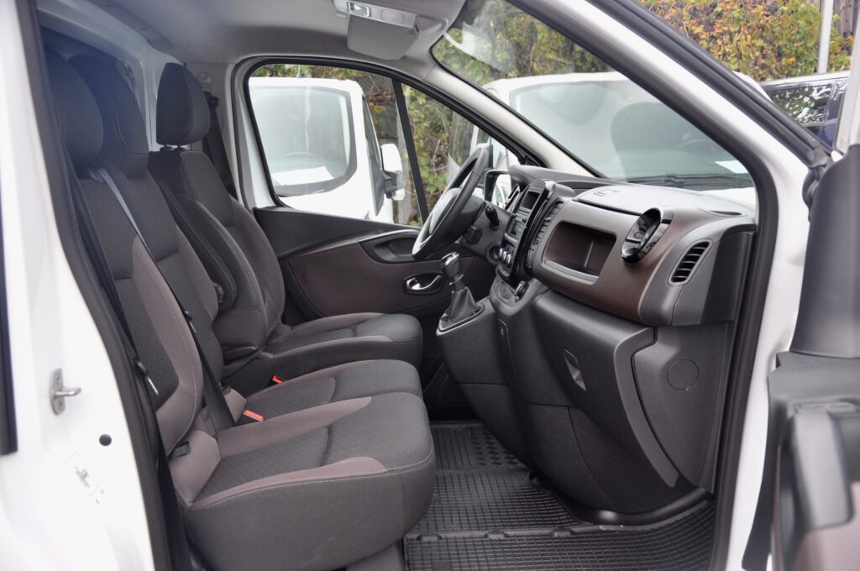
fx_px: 859
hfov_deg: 53.2
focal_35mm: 36
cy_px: 286
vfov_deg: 36.8
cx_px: 430
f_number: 4
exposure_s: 1/60
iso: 500
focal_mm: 24
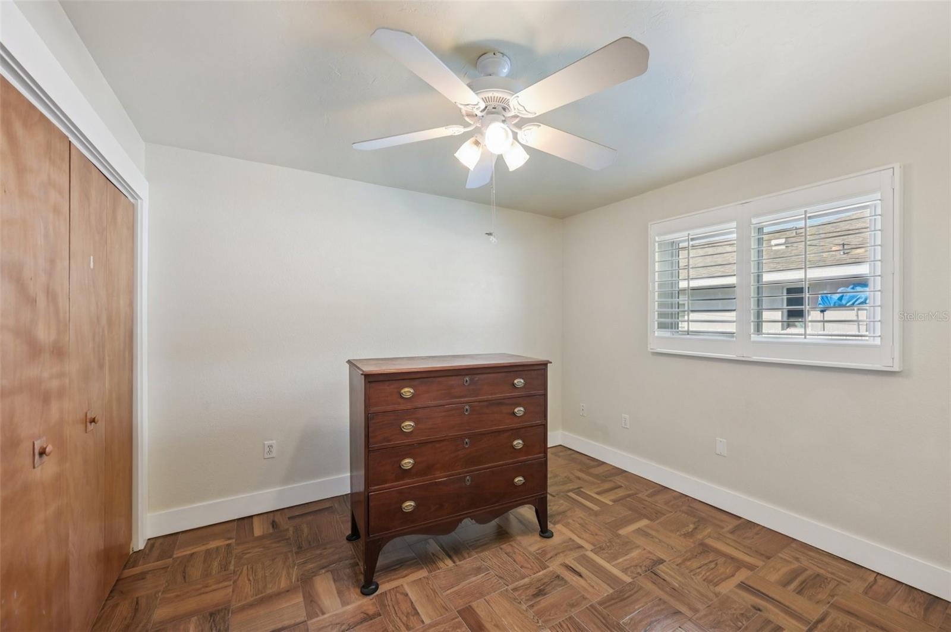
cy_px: 316
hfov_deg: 104.3
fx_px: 369
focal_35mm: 14
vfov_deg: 81.1
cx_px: 476
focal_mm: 14
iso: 400
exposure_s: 1/30
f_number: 8
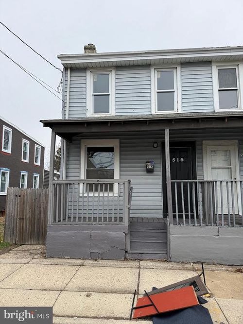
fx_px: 225
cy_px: 162
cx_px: 122
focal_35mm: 24
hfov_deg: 56.8
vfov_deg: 71.6
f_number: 1.78
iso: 80
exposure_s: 1/1464
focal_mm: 6.76
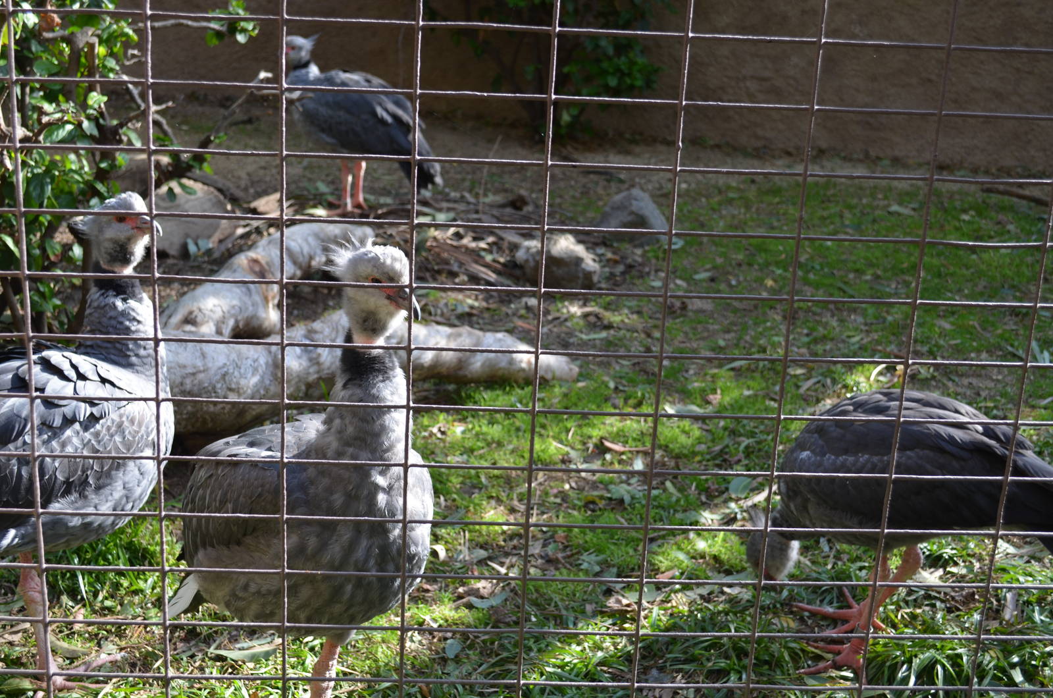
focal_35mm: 45
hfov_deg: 43.7
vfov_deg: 29.7
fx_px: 1314
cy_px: 349
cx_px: 526
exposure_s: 1/160
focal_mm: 30
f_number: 6.3
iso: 200
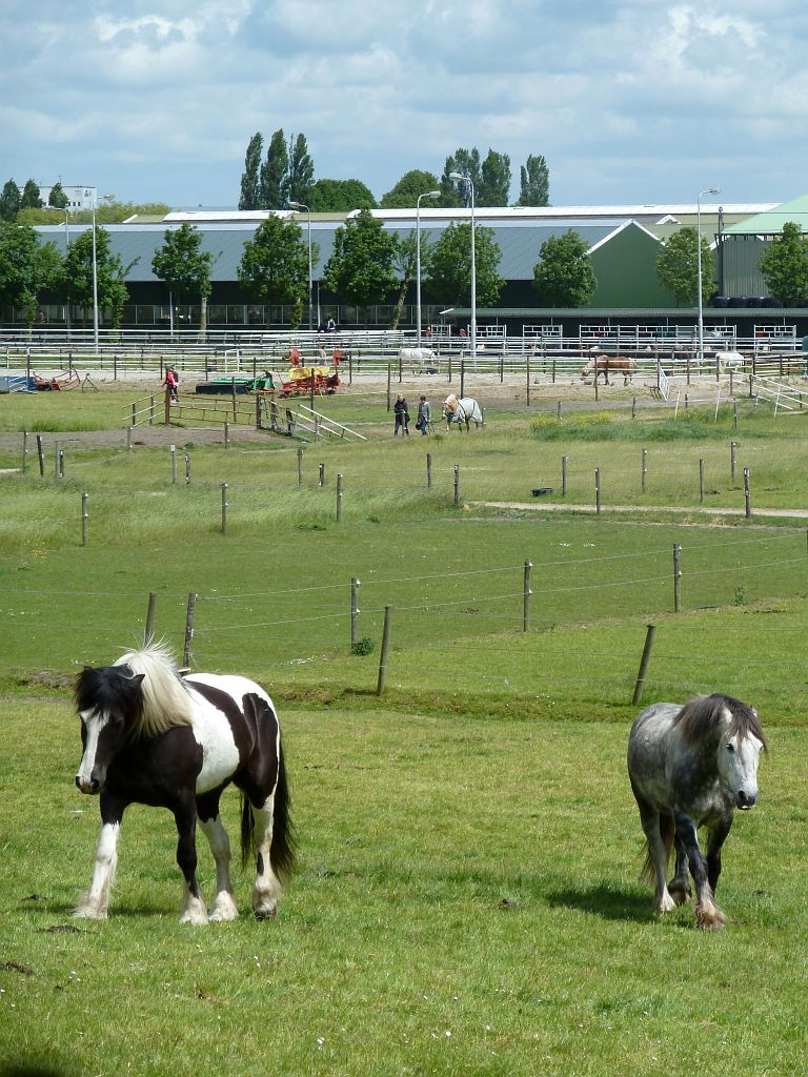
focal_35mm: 137
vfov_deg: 14.4
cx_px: 404
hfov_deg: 10.8
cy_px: 538
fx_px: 4264
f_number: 4.5
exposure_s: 1/400
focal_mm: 22.5
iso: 80
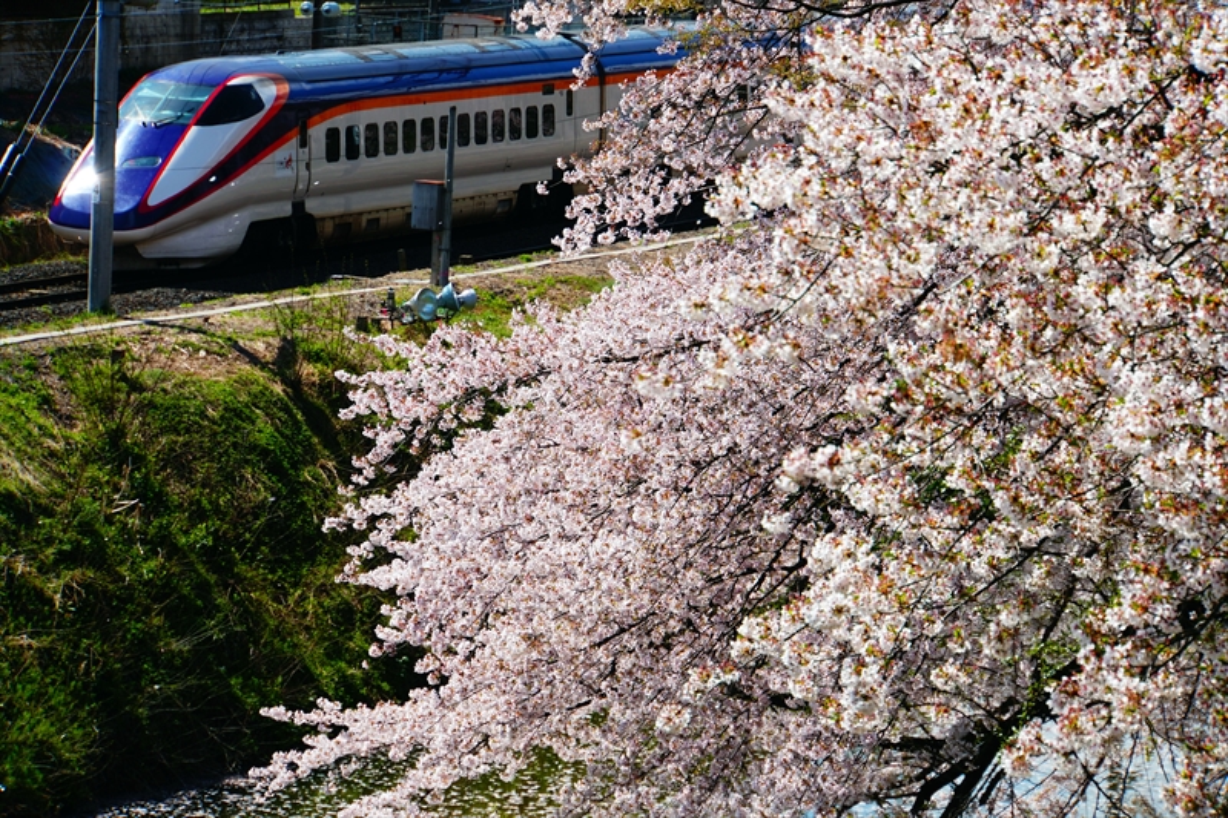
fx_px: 5791
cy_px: 409
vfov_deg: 8.1
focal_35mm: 170
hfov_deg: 12.1
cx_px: 614
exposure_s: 1/320
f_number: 8
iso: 100
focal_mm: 113.2
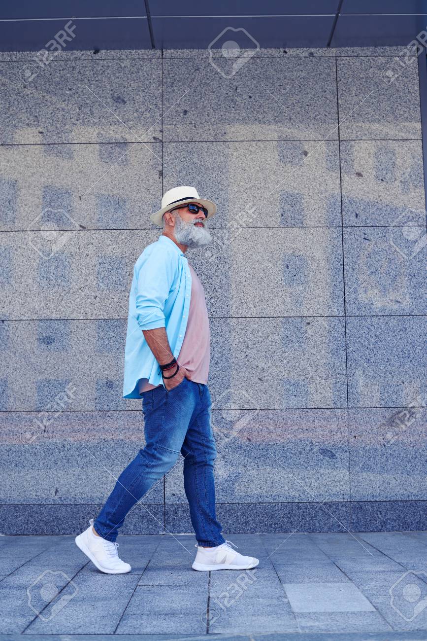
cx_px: 214
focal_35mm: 50
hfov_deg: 27.0
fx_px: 889
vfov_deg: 39.6
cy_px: 320
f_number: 4
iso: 400
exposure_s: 1/1000
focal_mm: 50
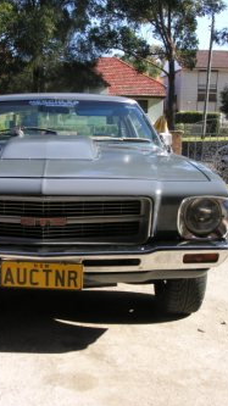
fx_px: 710
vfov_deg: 31.9
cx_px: 40
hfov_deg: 18.1
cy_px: 204
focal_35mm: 66
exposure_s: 1/93.4
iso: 50
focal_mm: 11.5
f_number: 5.4
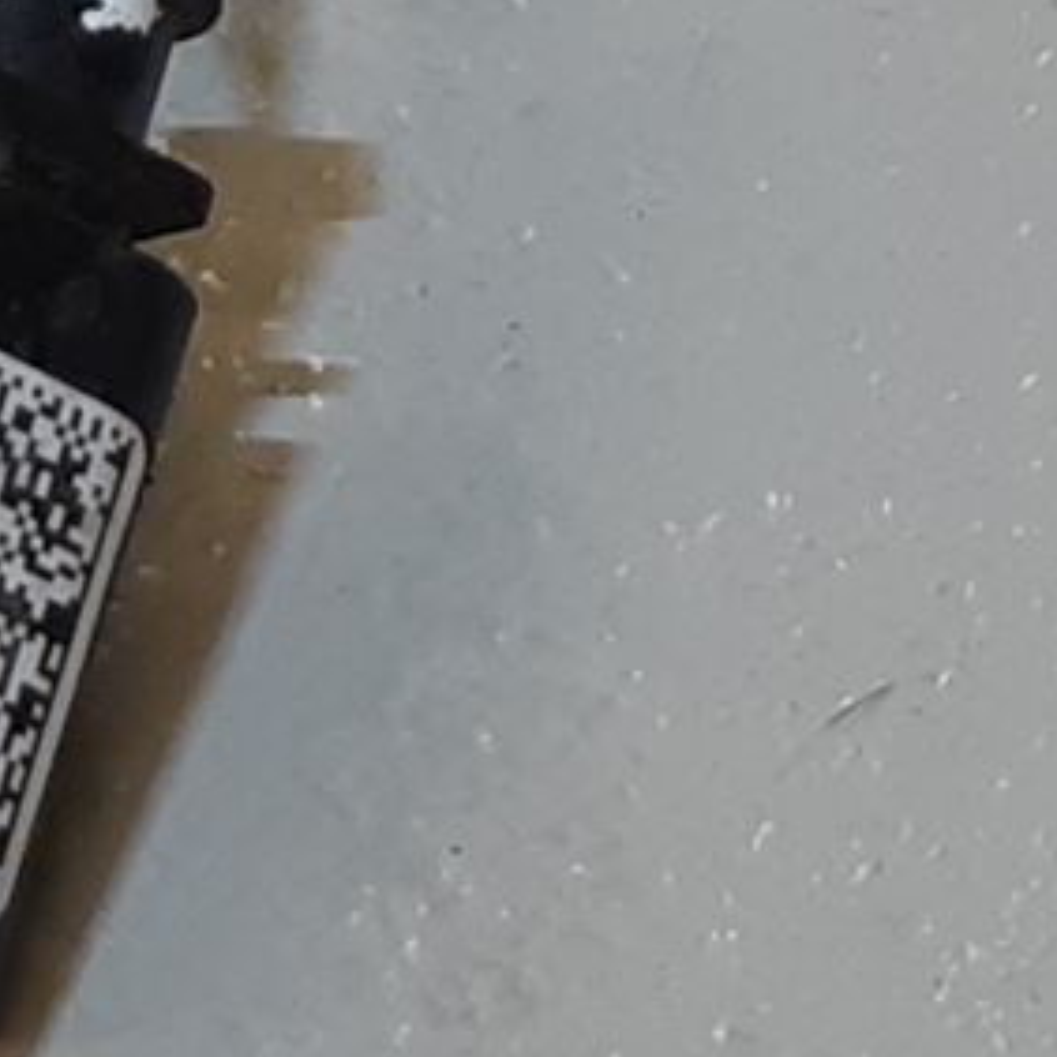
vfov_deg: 10.1
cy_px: -558
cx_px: 2571
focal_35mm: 167
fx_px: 5769
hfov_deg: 9.3
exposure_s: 1/100
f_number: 1.7
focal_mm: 3.93
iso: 64
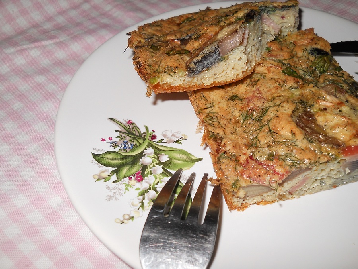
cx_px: 179
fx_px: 424
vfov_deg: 35.1
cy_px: 134
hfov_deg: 45.8
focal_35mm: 41
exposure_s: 1/30
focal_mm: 6.72
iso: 80
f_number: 5.5
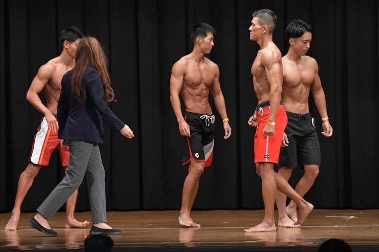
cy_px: 126
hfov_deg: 9.5
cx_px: 190
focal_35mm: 217
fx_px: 2283
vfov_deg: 6.3
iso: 6400
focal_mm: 145
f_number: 5.6
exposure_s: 1/400
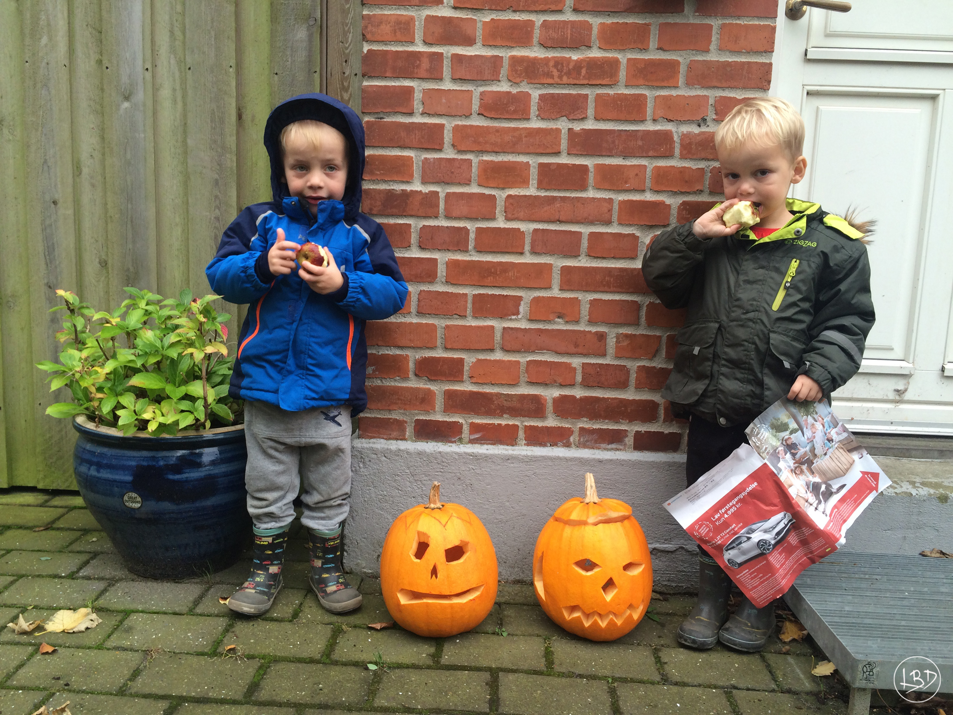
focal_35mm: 29
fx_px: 798
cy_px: 358
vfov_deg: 48.2
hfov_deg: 61.7
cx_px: 476
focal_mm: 4.15
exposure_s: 1/100
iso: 64
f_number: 2.2
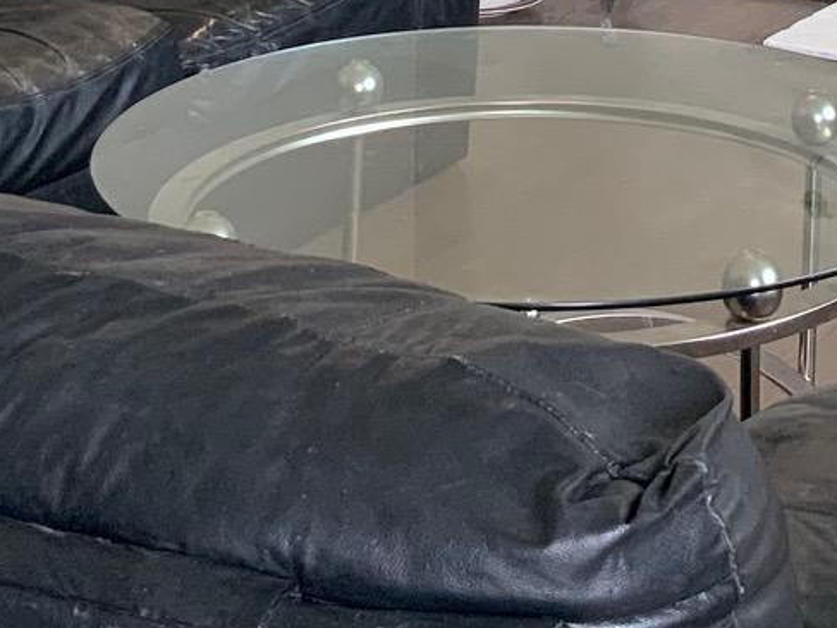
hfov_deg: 16.0
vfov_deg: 11.2
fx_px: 2949
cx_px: 710
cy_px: -568
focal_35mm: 122
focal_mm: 3
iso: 50
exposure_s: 1/60
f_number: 1.8
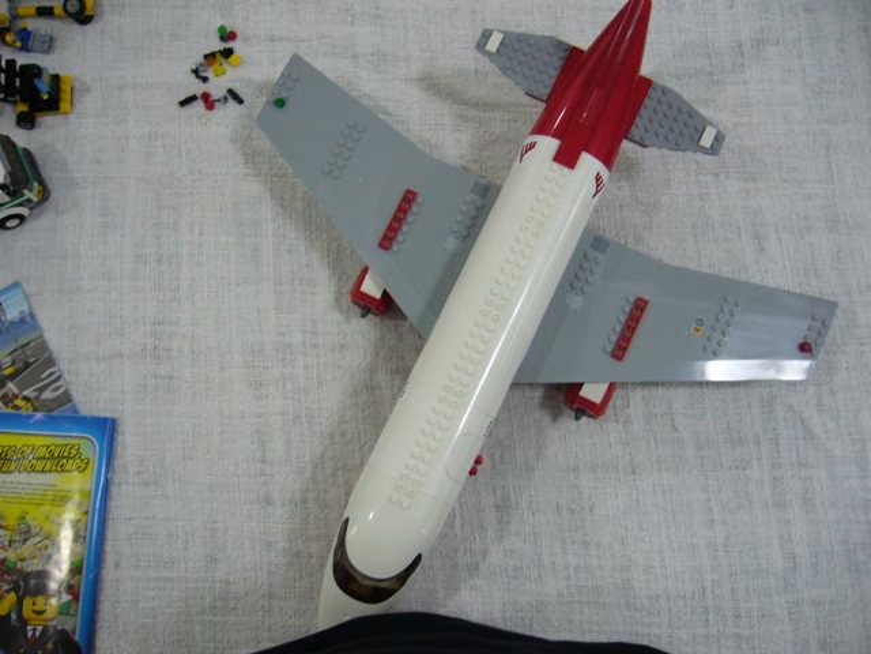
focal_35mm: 35
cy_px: 327
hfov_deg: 52.6
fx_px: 881
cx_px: 436
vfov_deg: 40.7
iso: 200
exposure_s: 1/13
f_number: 2.8
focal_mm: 5.8
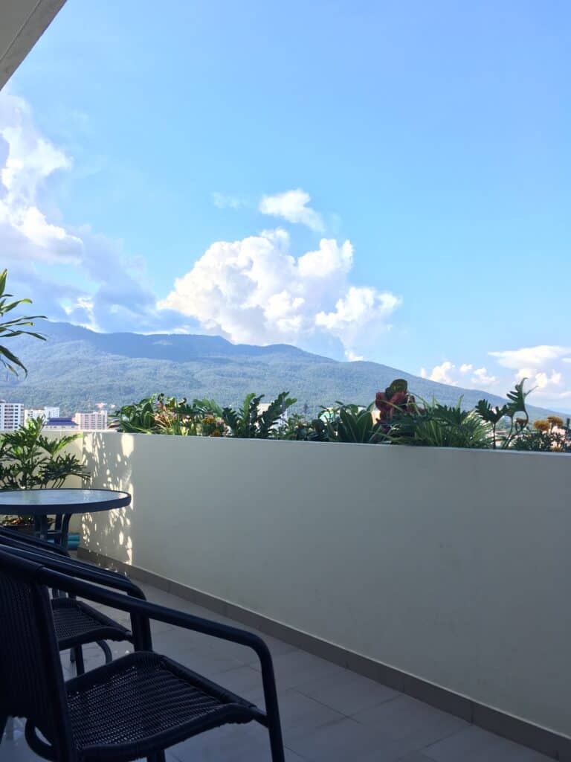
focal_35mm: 29
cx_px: 286
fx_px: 638
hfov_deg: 48.2
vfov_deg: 61.7
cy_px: 381
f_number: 2.2
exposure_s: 1/450
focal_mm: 4.15
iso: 25
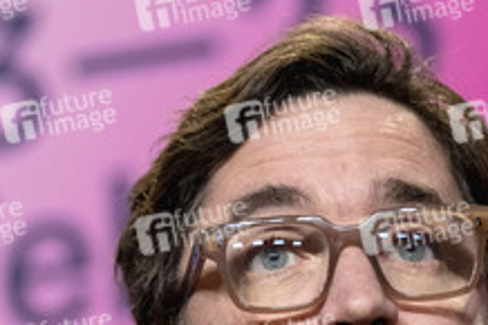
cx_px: 223
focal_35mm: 329
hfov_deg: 6.3
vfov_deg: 4.2
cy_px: 285
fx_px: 4456
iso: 1600
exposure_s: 1/280
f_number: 2.8
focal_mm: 106
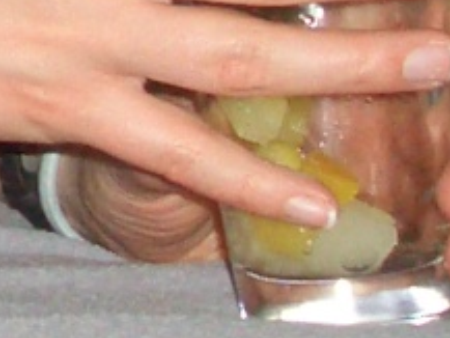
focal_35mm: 265
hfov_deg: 7.1
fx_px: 3447
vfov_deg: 5.3
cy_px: -672
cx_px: -572
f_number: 4
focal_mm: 4.8
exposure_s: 1/40
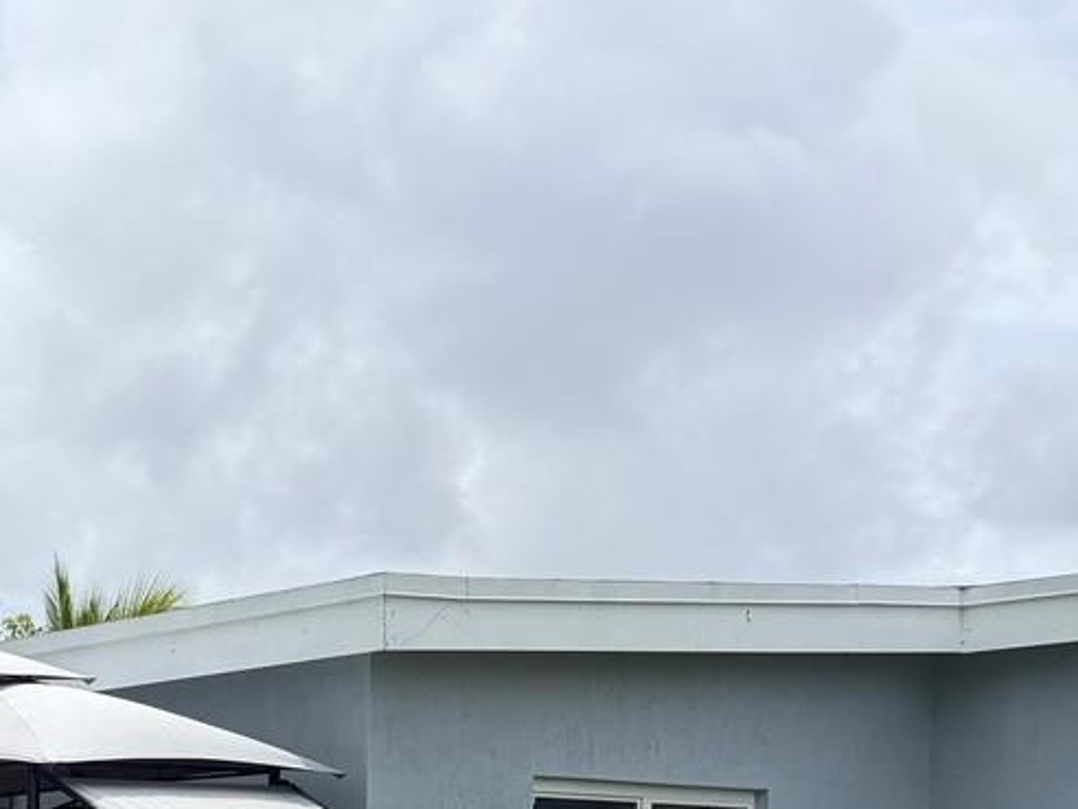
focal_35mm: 78
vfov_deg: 17.5
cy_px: 1096
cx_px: -526
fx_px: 2429
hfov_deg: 21.2
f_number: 1.78
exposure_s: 1/4167
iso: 80
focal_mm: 6.76
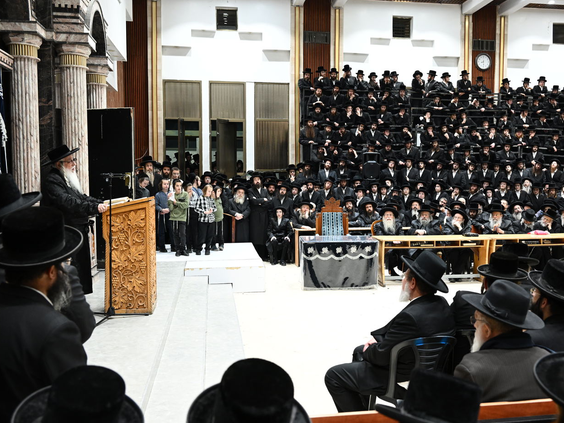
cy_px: 212
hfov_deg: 51.3
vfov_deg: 39.6
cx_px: 314
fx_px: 586
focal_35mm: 36
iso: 2500
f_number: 4
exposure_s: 1/125
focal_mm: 33
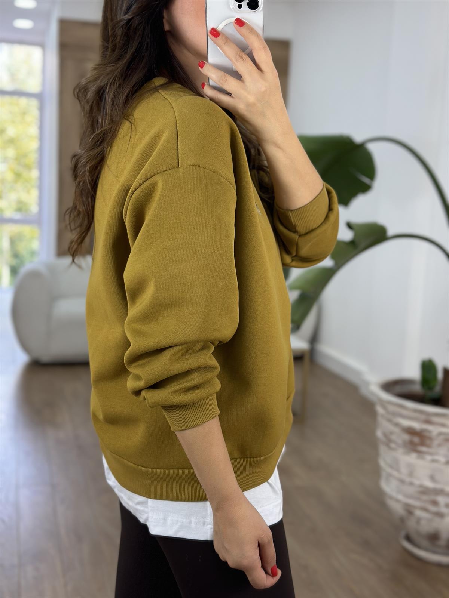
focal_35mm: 48
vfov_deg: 39.7
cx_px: 224
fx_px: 830
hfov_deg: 30.3
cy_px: 299
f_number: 1.78
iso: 80
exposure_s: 1/141
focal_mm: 6.86
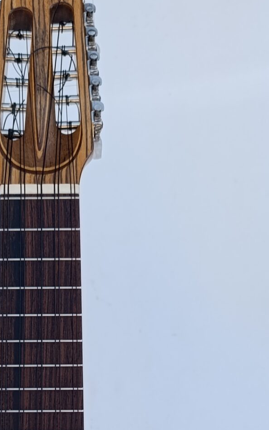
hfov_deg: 19.5
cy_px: 497
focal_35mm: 66
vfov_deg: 27.8
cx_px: 49
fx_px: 774
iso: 50
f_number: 1.6
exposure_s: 1/168
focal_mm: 6.14
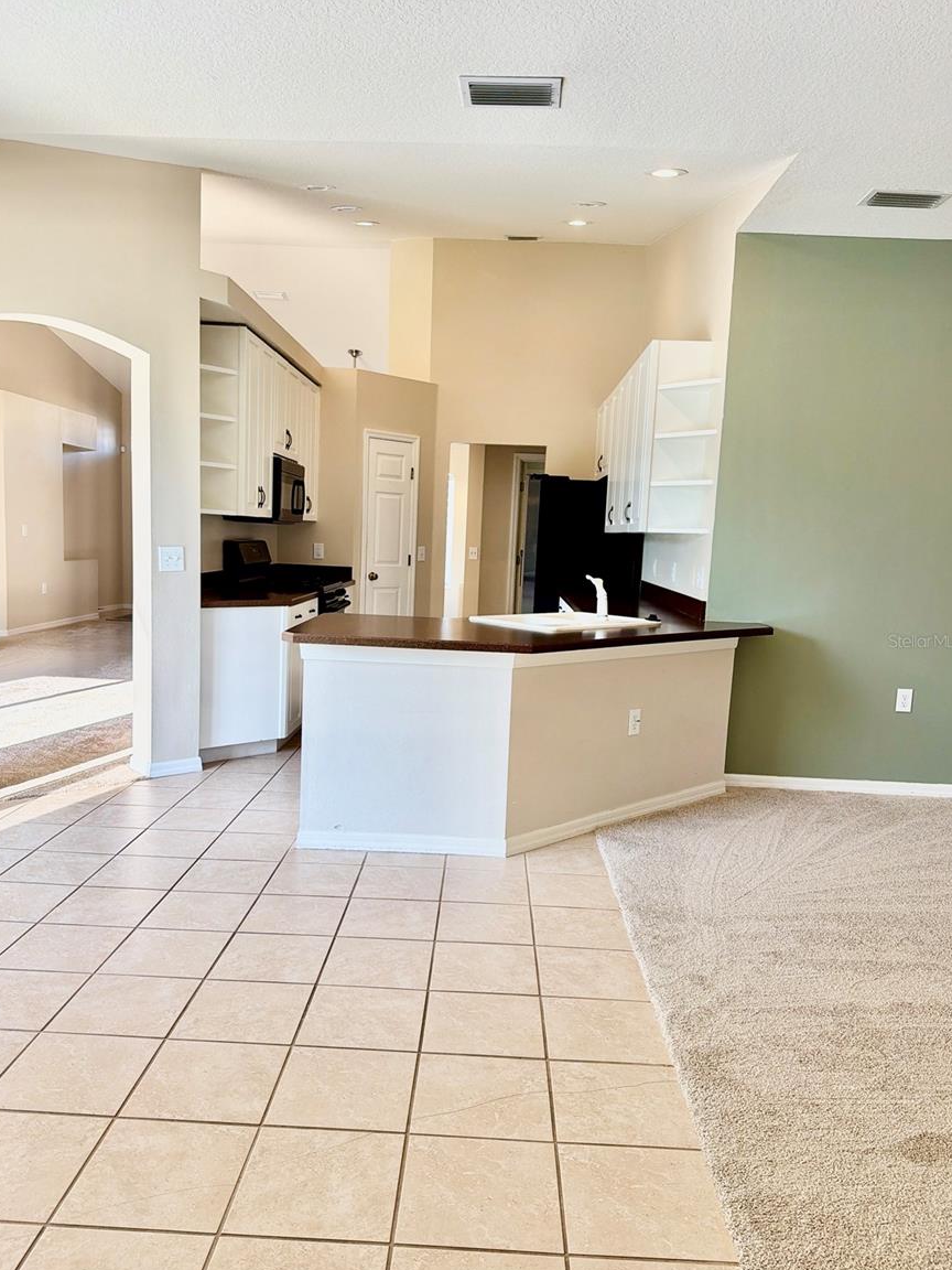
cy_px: 641
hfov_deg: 54.9
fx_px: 917
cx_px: 470
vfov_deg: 69.4
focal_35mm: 25
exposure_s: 1/167
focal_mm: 6.76
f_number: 1.78
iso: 64
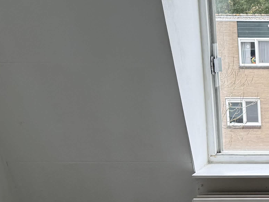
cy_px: 123
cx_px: 406
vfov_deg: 16.8
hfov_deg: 19.4
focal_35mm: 88
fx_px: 684
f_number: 1.8
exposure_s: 1/243
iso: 125
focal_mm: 6.8
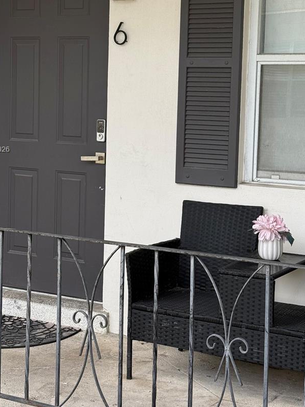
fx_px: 846
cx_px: 144
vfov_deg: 26.9
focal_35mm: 72
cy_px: 150
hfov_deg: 20.4
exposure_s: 1/447
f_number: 1.78
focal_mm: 6.76
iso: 64
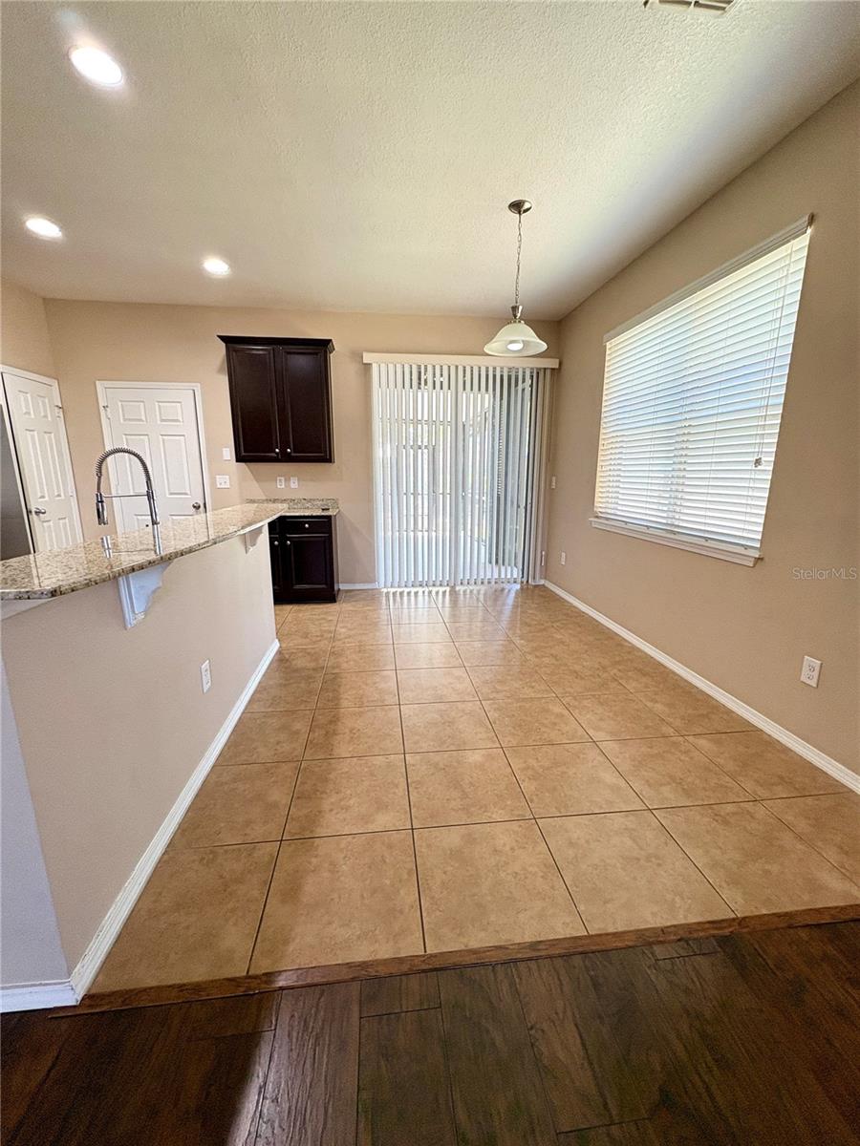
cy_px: 573
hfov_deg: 85.7
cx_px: 430
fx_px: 464
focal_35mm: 14
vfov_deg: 102.1
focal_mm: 2.22
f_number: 2.2
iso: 160
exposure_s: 1/60
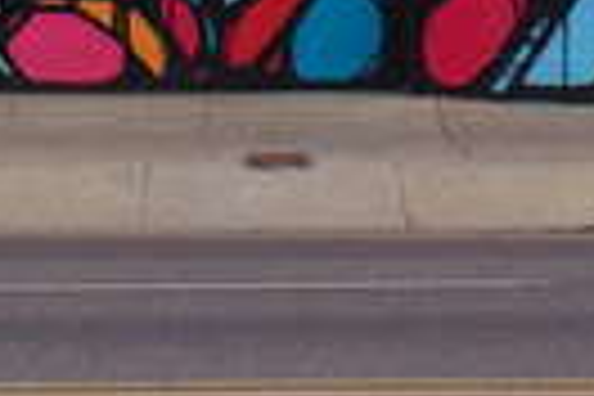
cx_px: 45
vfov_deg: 4.3
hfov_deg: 6.5
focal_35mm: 317
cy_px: -403
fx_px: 5230
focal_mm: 35
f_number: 11
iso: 400
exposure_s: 1/500
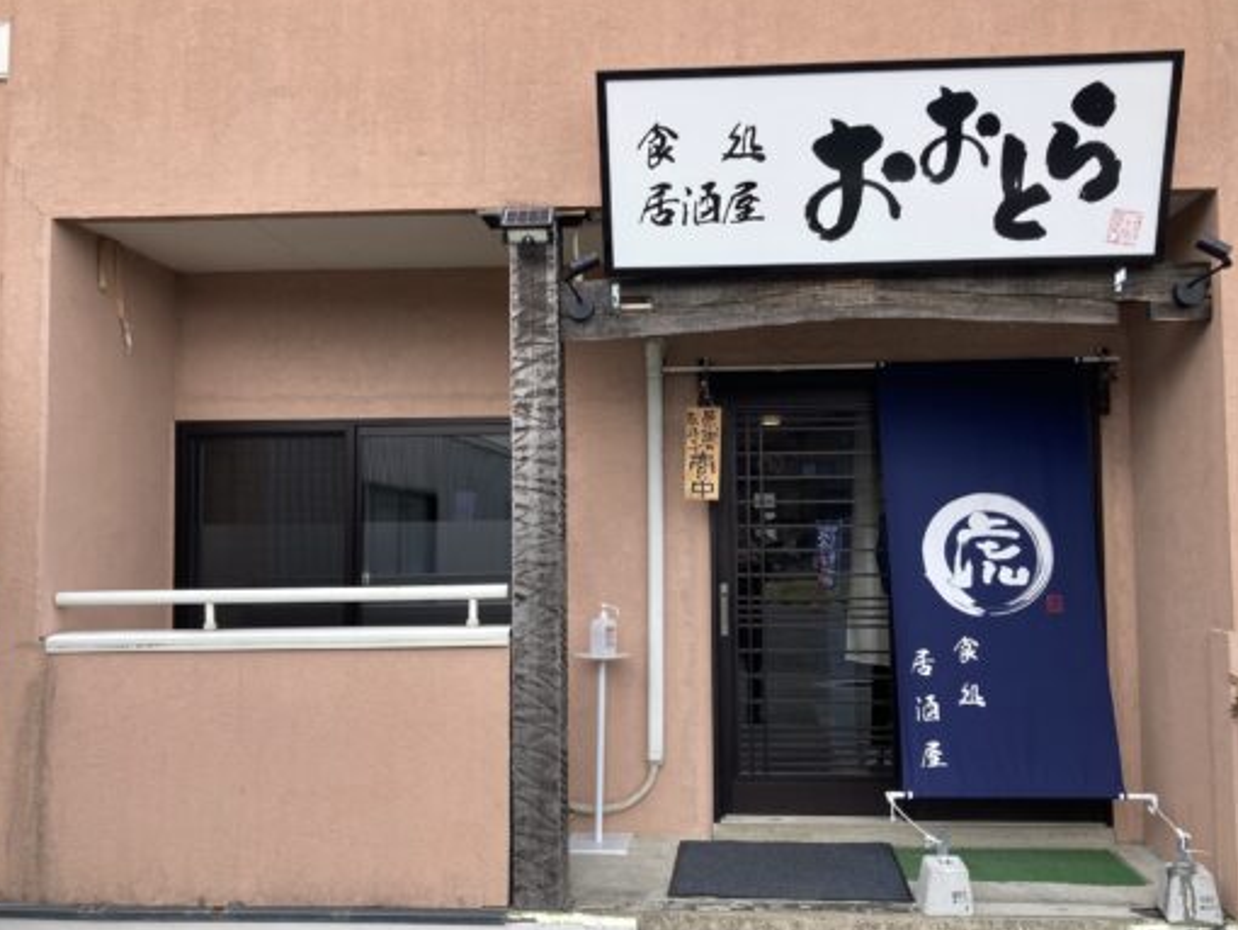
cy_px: 483
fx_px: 1109
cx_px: 666
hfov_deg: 58.3
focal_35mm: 31
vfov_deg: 45.5
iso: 20
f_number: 1.8
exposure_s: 1/607
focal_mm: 3.99
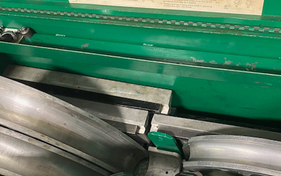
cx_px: 159
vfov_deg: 32.5
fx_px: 299
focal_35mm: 39
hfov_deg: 50.3
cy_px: 118
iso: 500
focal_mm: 4.25
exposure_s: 1/45
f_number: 1.8
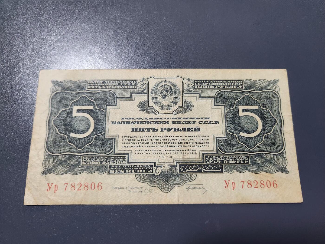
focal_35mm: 23
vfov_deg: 58.9
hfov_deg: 73.9
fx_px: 216
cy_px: 122
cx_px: 162
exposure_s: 1/101
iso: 500
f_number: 1.8
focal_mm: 5.4
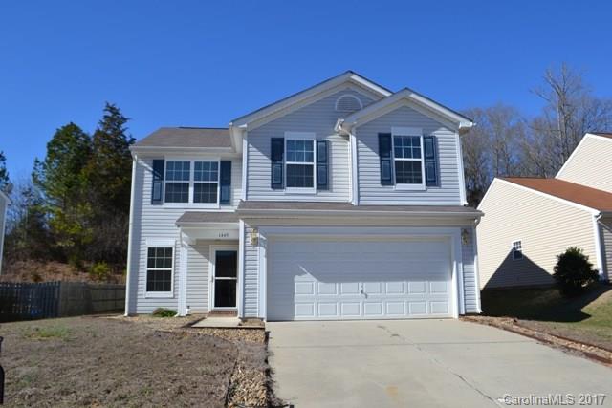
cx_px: 306
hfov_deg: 67.4
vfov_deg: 48.0
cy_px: 204
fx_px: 459
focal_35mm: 27
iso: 100
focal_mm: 18
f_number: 8
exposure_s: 1/250
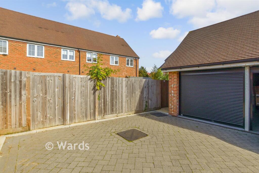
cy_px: 86
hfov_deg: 100.4
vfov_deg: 77.3
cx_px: 130
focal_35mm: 15
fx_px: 108
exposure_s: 1/1000
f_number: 8
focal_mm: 10
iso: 320
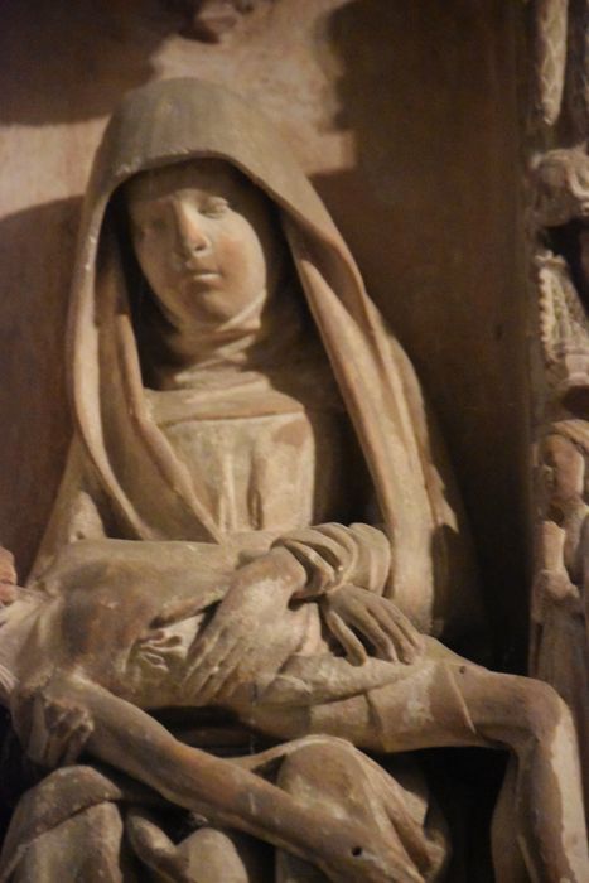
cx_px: 294
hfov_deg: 6.3
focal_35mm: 218
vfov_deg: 9.5
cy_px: 442
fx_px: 5335
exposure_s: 1/40
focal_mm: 145
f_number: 5
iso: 12800
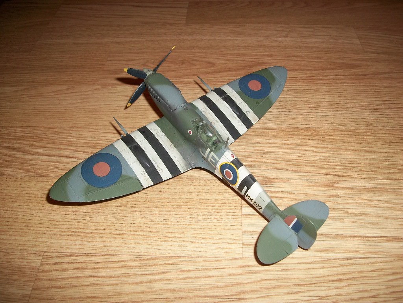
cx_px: 202
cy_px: 152
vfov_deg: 44.2
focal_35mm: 32
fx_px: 373
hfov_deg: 56.8
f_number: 2.9
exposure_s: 1/30
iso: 80
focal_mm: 5.7
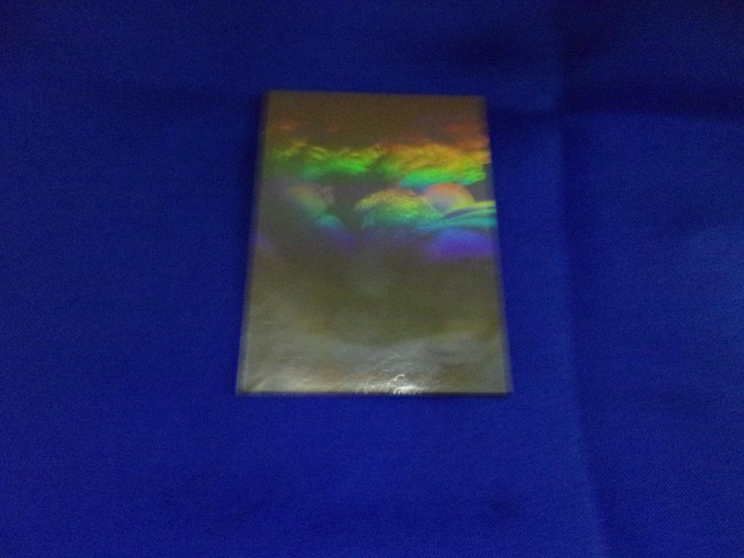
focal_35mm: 27
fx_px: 580
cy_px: 279
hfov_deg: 65.3
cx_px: 372
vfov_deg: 51.4
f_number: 3
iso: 800
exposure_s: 1/13
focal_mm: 4.9
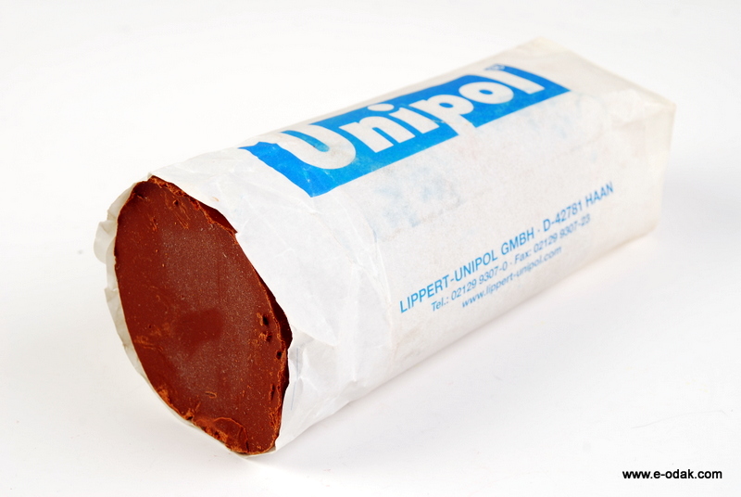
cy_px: 248
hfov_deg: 20.6
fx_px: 2041
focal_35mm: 99
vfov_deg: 13.9
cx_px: 370
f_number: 10
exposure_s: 1/60
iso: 100
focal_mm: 66
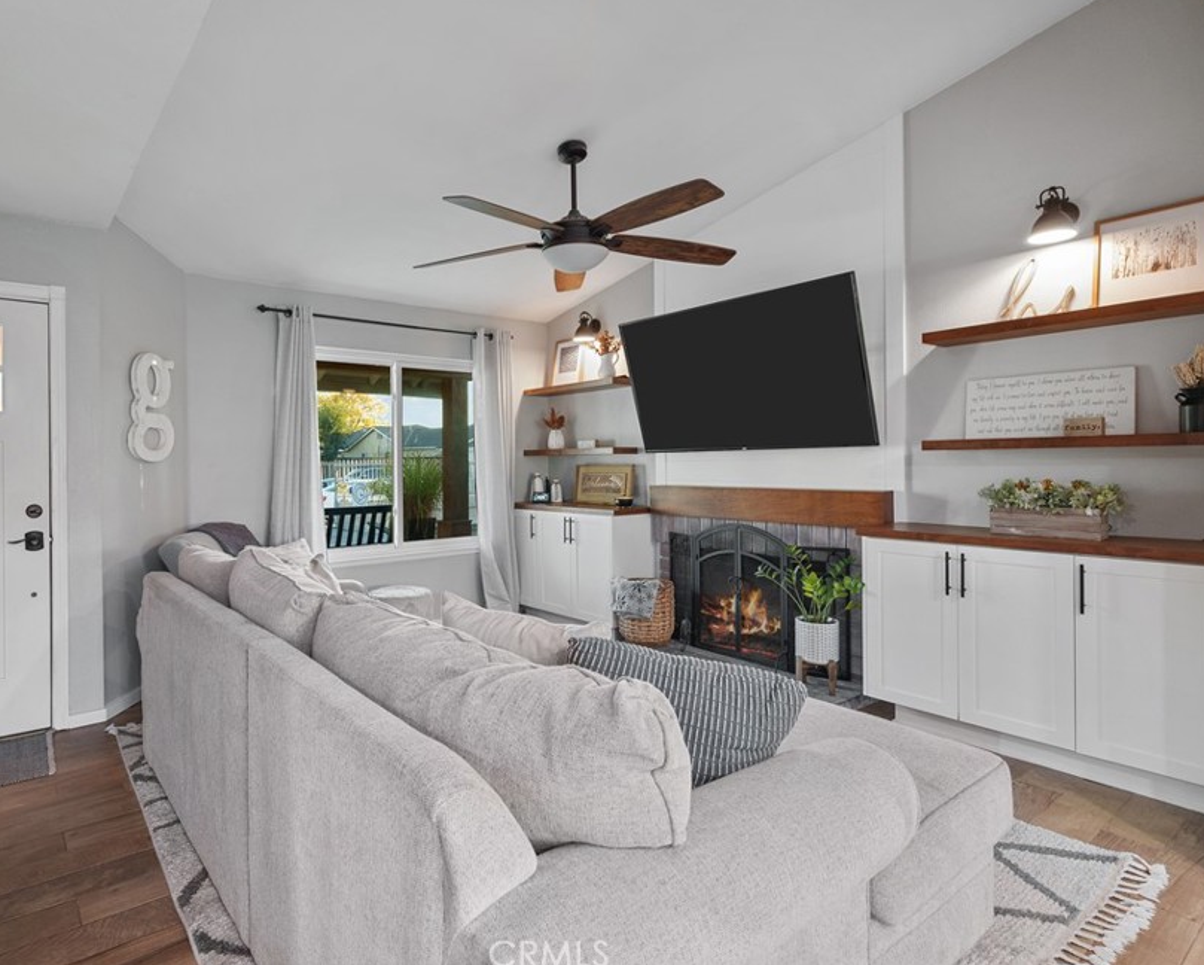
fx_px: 677
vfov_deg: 70.9
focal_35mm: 19
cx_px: 509
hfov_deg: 82.7
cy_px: 467
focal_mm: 16
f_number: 7.1
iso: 640
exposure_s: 1
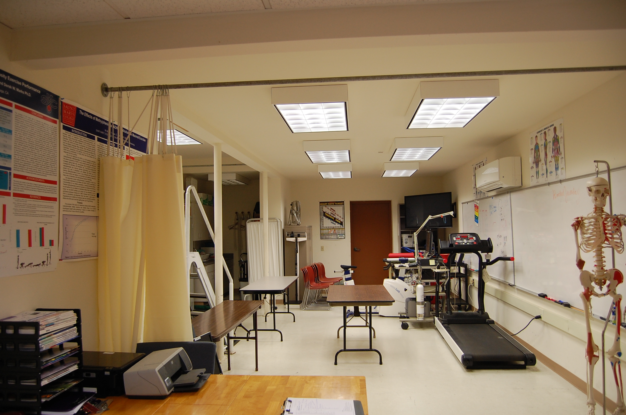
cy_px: 208
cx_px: 313
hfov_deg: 67.5
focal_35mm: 27
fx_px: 469
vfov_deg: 47.8
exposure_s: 1/60
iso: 400
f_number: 4
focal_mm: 18
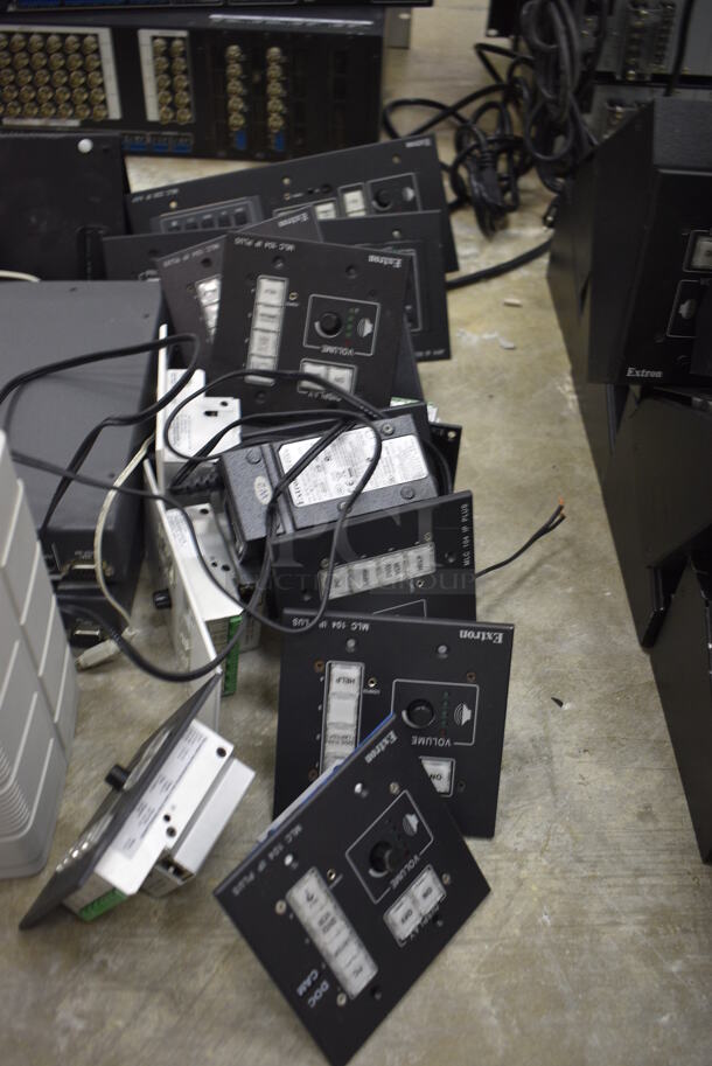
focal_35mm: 34
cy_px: 533
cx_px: 356
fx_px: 1022
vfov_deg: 55.1
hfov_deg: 38.4
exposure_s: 1/30
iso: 500
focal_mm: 23
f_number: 4
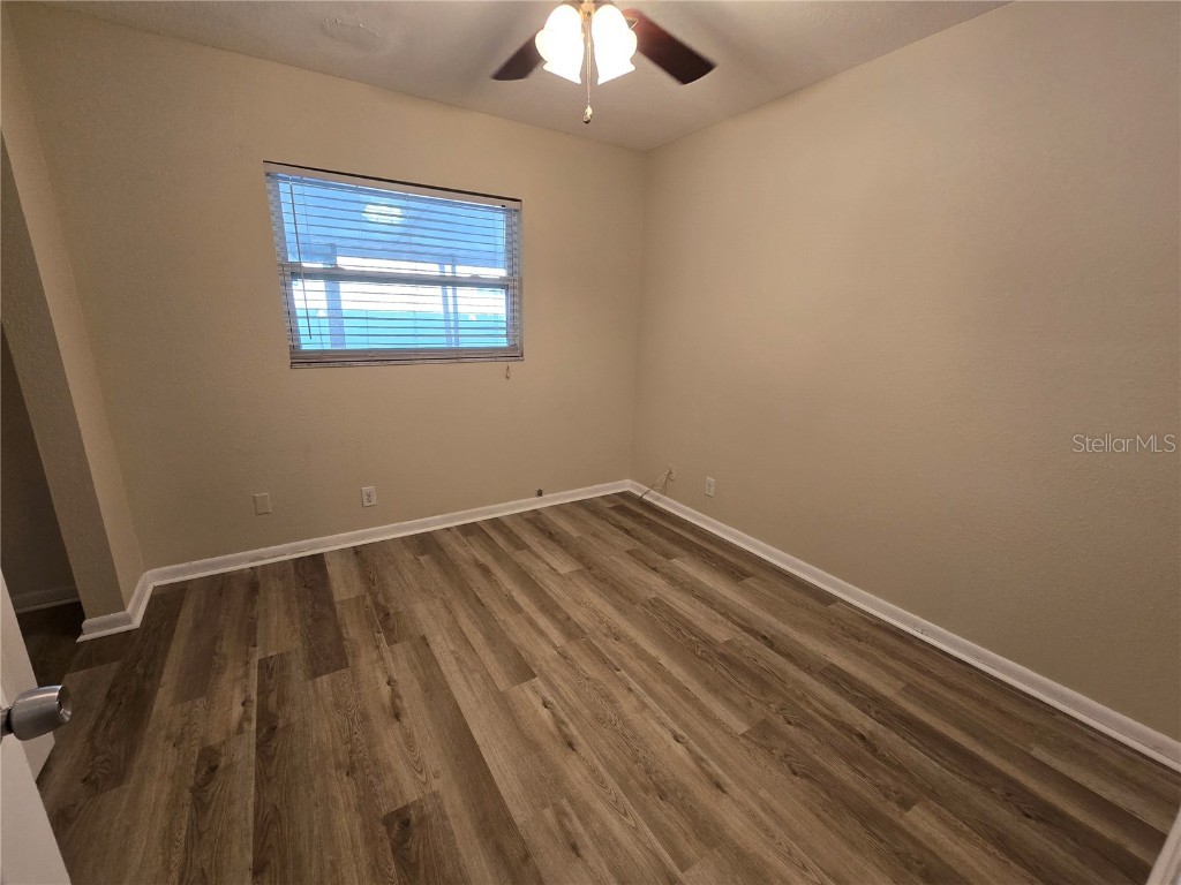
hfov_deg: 106.2
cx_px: 590
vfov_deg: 89.9
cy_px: 442
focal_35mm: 13
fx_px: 444
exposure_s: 1/60
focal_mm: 2.2
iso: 125
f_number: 2.2
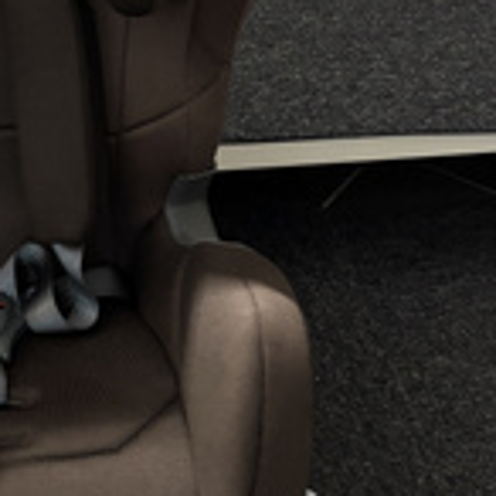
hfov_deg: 23.6
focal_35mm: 71
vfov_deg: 24.0
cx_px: 37
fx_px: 1151
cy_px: 109
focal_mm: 5.96
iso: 640
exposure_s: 1/25
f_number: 1.6
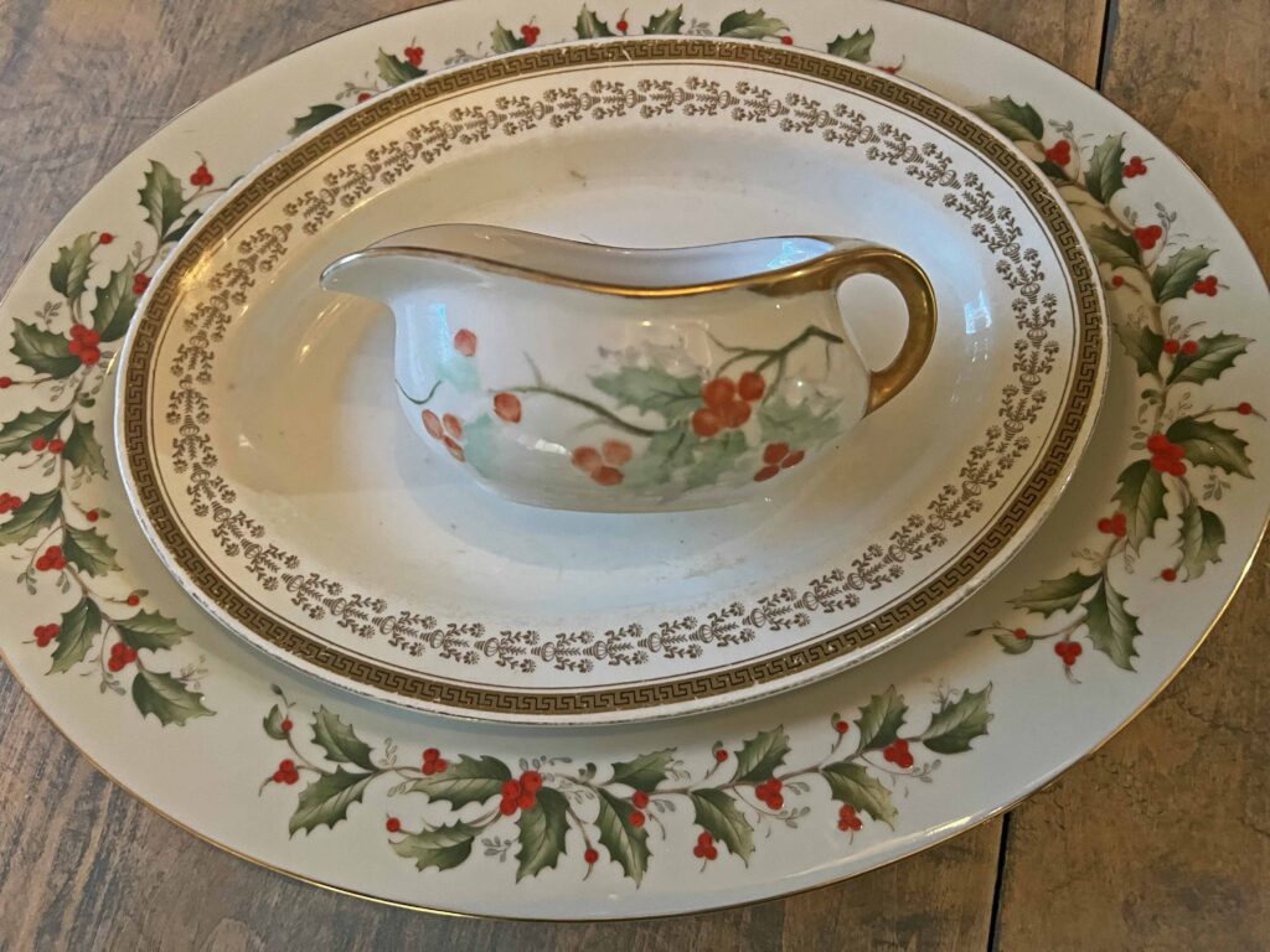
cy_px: 476
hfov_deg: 67.3
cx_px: 635
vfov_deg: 53.1
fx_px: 954
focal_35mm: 26
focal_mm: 5.7
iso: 500
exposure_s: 1/40
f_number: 1.5
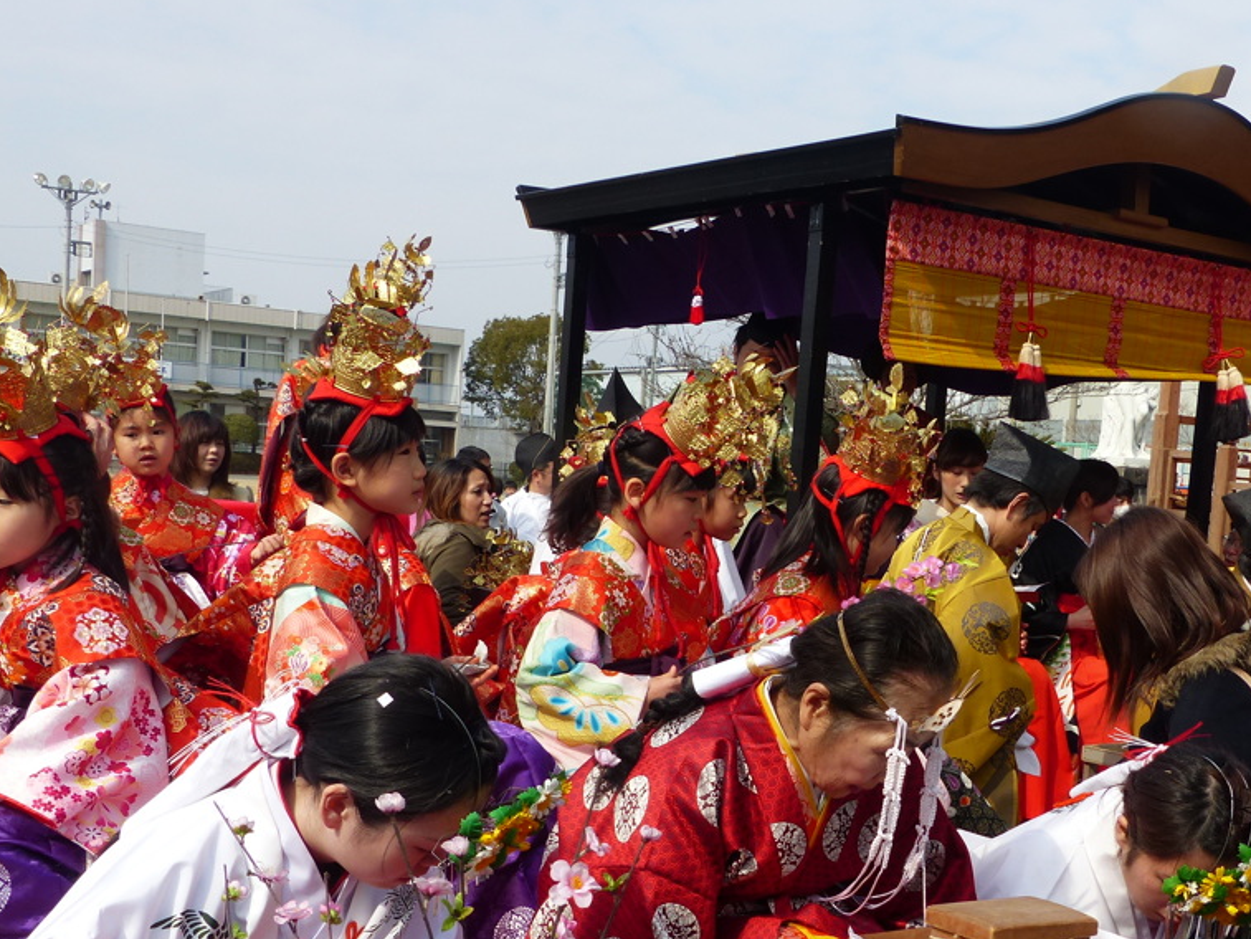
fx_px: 1663
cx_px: 780
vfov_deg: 31.4
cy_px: 598
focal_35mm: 46
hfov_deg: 40.9
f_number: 4
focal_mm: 6.2
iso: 100
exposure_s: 1/320
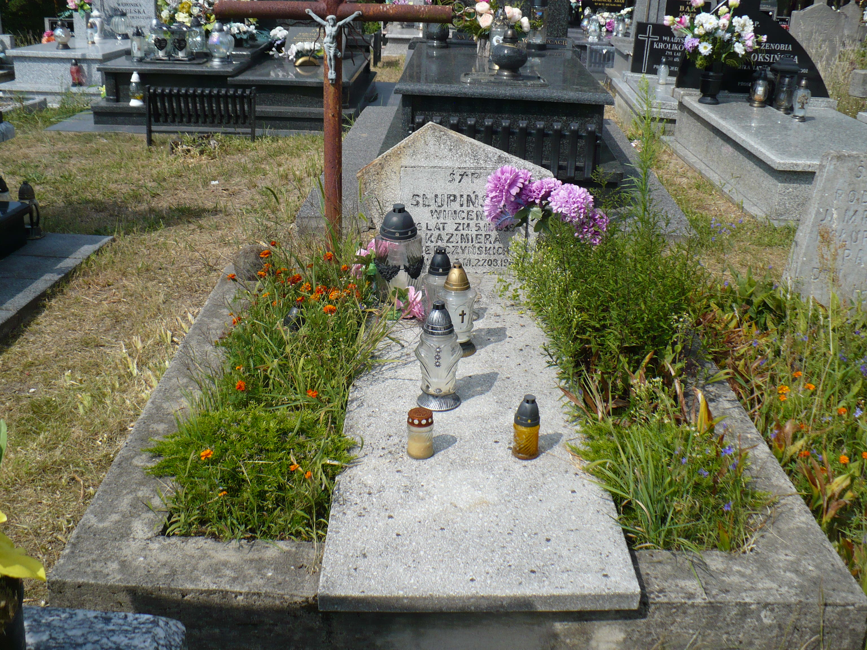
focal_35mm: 37
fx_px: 927
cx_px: 434
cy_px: 325
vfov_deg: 38.7
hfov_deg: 50.1
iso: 100
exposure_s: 1/250
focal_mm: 6.1
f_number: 8
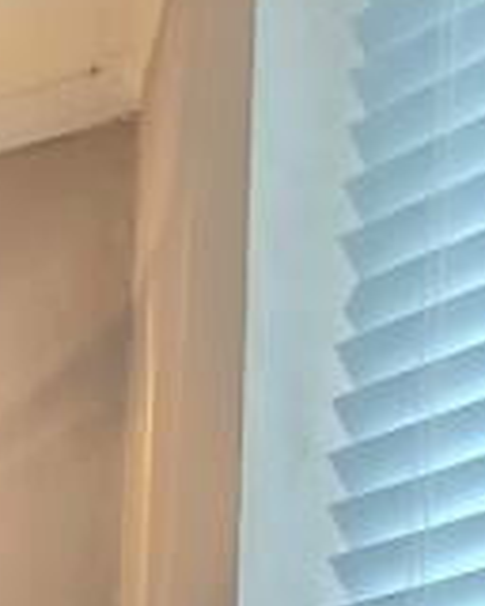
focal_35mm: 81
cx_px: -1273
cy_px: 1220
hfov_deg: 9.2
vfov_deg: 17.1
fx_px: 1453
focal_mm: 2.2
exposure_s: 1/50
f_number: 2.2
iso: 64
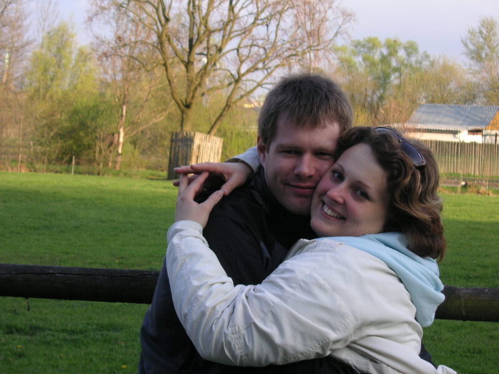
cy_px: 187
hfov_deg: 18.7
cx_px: 250
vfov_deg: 14.1
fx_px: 1514
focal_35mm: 105
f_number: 5
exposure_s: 1/105
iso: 50
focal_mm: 17.1
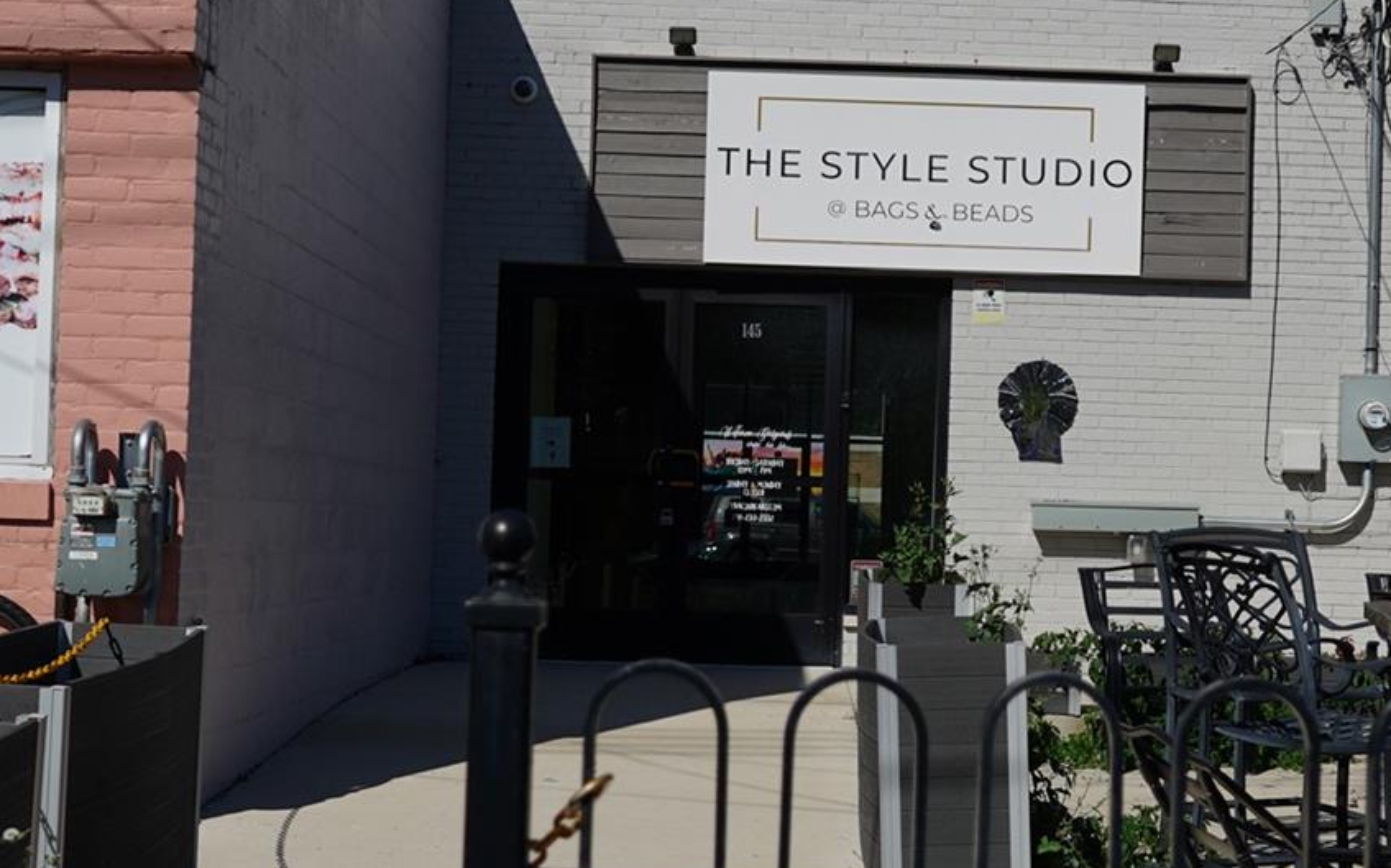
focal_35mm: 69
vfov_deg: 18.9
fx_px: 2615
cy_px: 454
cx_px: 890
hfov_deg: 29.6
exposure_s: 1/3200
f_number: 4
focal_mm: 28
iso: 100
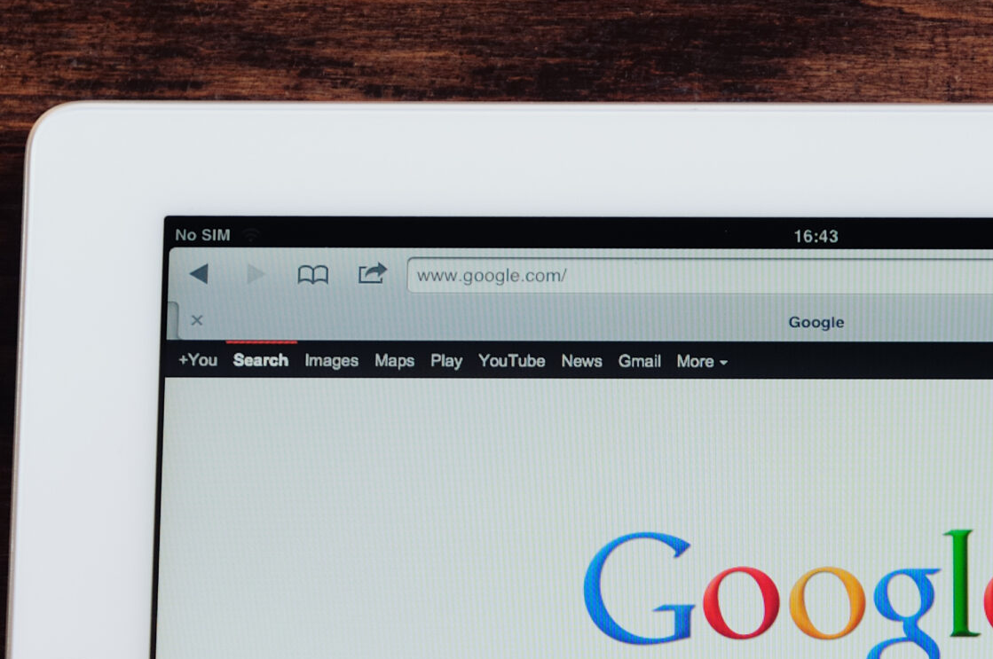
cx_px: 824
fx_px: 3310
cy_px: 673
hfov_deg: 16.9
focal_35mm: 120
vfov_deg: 11.3
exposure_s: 1/100
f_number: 5
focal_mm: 35
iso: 250
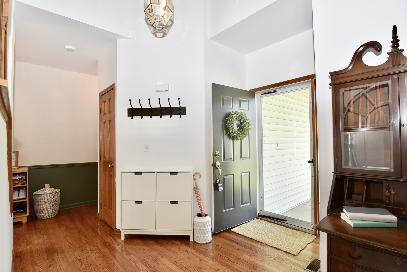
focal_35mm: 17
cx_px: 204
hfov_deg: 93.3
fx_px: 192
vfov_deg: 70.5
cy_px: 136
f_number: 5.6
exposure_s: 1/125
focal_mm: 17
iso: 800
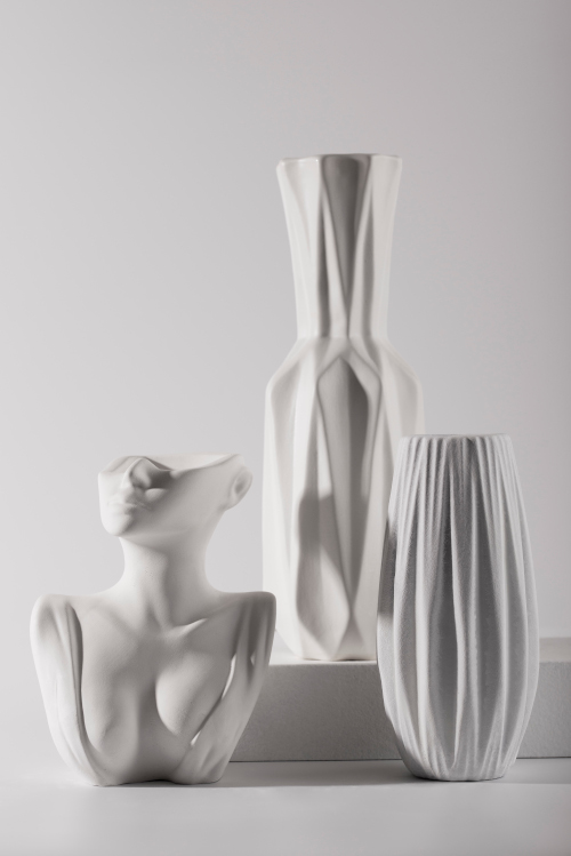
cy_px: 428
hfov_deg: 13.1
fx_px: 2496
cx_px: 286
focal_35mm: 105
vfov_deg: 19.4
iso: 100
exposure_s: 1/100
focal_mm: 105
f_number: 10
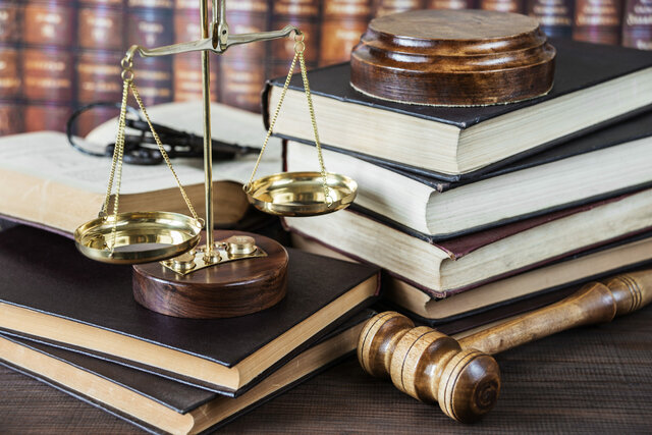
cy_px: 218
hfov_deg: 30.5
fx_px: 1196
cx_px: 326
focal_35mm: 66
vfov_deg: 20.6
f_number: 5.6
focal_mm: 66
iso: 100
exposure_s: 1/13
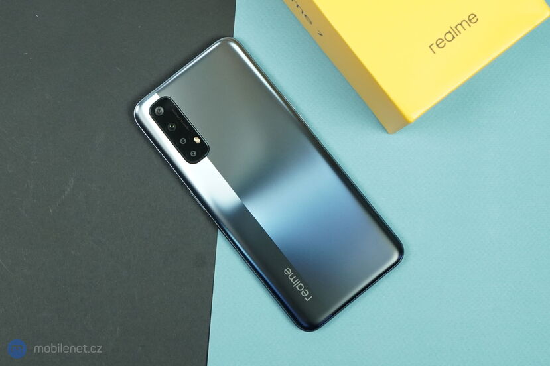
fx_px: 550
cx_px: 275
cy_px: 183
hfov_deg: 53.2
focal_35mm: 36
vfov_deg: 36.8
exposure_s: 1/160
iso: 1600
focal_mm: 36
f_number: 6.3
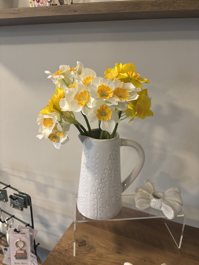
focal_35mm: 26
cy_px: 132
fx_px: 199
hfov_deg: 53.1
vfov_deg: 67.3
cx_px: 100
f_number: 1.6
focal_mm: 5.96
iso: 250
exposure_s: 1/50
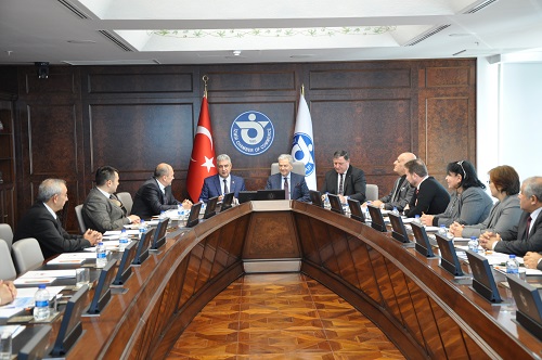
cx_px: 271
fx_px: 789
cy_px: 180
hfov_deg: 37.9
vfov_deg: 25.7
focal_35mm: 52
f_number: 5.6
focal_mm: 35
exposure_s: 1/25
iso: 400
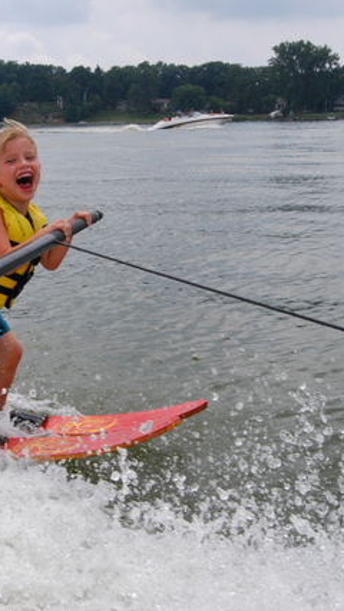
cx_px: 27
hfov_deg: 22.5
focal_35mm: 52
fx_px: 842
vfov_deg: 39.9
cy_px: 305
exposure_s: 1/800
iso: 800
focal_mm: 22
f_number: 14
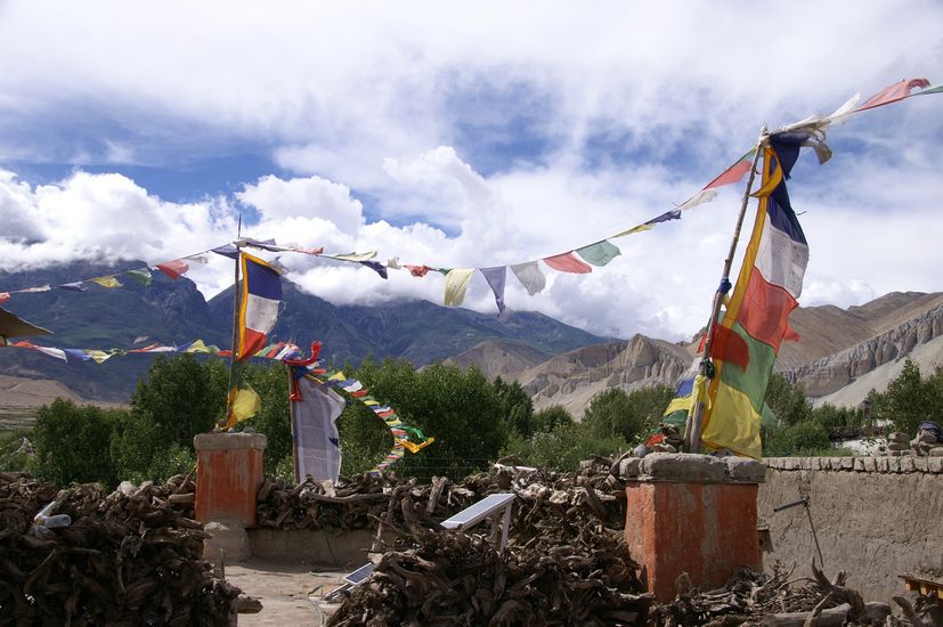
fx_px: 1021
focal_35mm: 39
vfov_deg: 34.2
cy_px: 314
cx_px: 472
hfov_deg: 49.6
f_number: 9
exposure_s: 1/500
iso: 100
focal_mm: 26
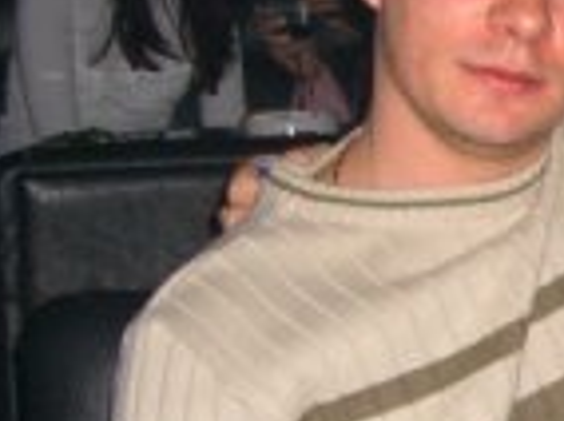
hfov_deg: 11.9
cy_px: 226
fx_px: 2619
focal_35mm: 161
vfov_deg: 9.2
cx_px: 778
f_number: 2.8
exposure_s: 1/60
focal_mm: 7.9
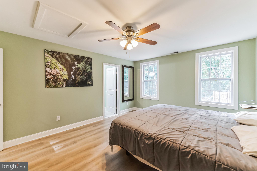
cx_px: 128
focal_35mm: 14
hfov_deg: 104.3
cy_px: 86
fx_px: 100
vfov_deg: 81.2
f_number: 8
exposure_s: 1/15
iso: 400
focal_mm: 14
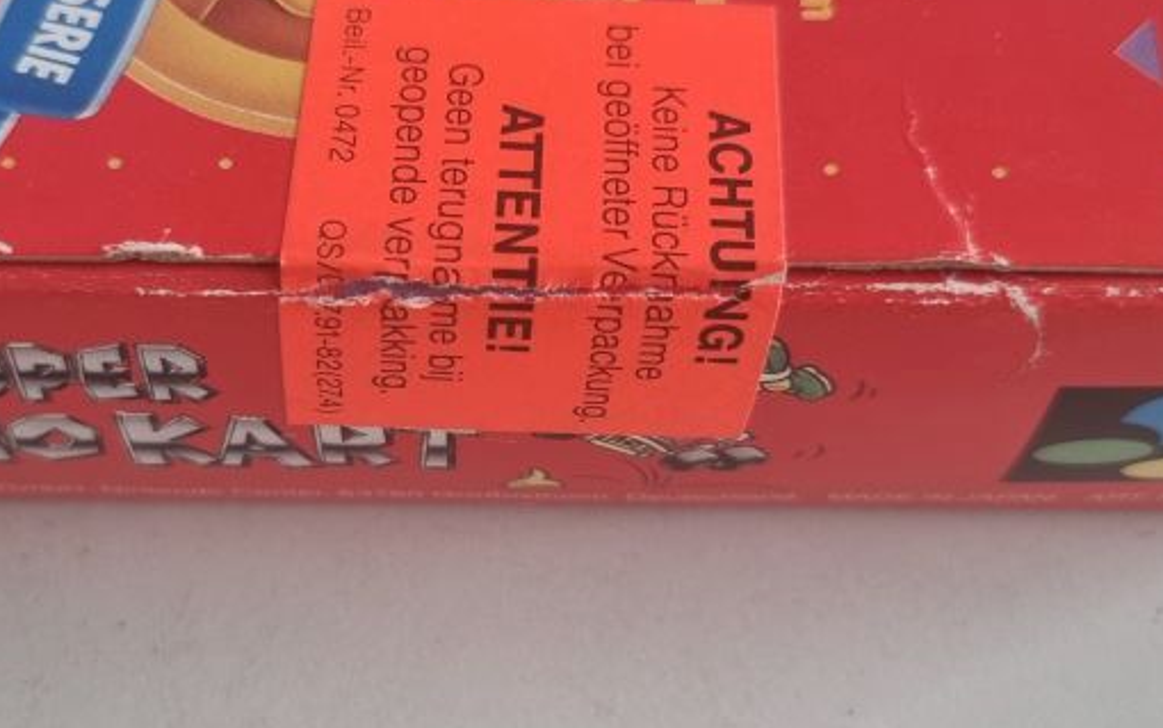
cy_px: 386
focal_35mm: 54
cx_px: 509
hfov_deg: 37.5
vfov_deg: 24.0
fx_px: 1712
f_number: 1.8
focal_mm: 5.4
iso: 200
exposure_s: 1/50
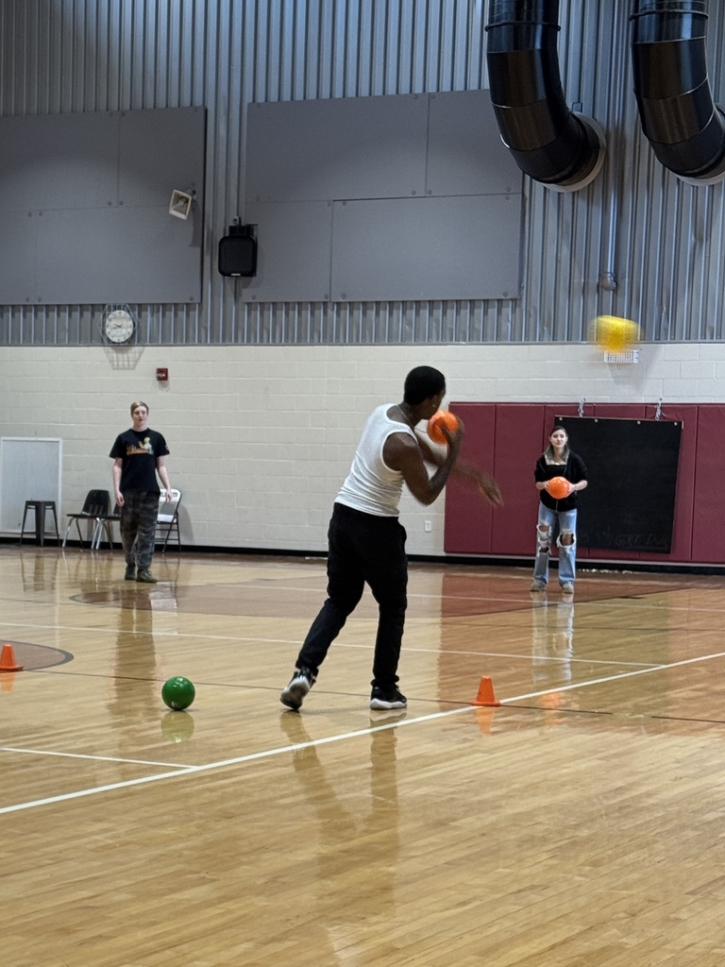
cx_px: 362
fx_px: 1340
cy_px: 484
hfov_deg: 30.3
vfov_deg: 39.7
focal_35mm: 48
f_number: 1.78
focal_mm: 6.76
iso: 100
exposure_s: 1/70
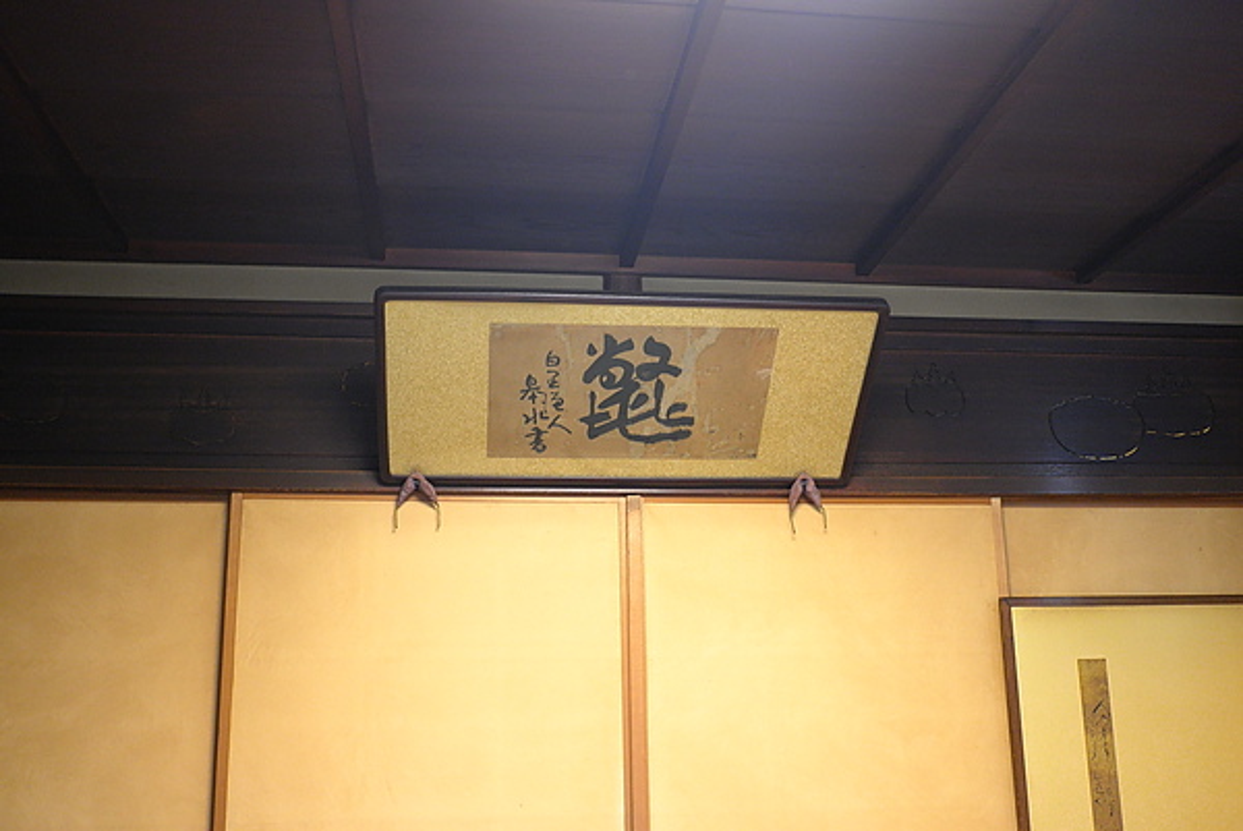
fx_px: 1209
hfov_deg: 54.4
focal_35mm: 35
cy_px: 416
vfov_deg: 37.9
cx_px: 622
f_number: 2.8
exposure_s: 1/20
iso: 1600
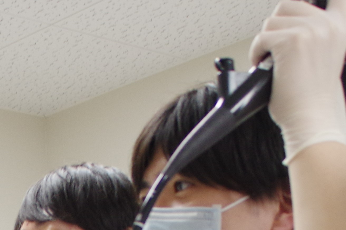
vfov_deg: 10.5
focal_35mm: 123
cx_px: -8
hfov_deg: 16.3
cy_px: 396
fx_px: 1181
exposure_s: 1/40
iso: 400
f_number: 3.5
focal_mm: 18
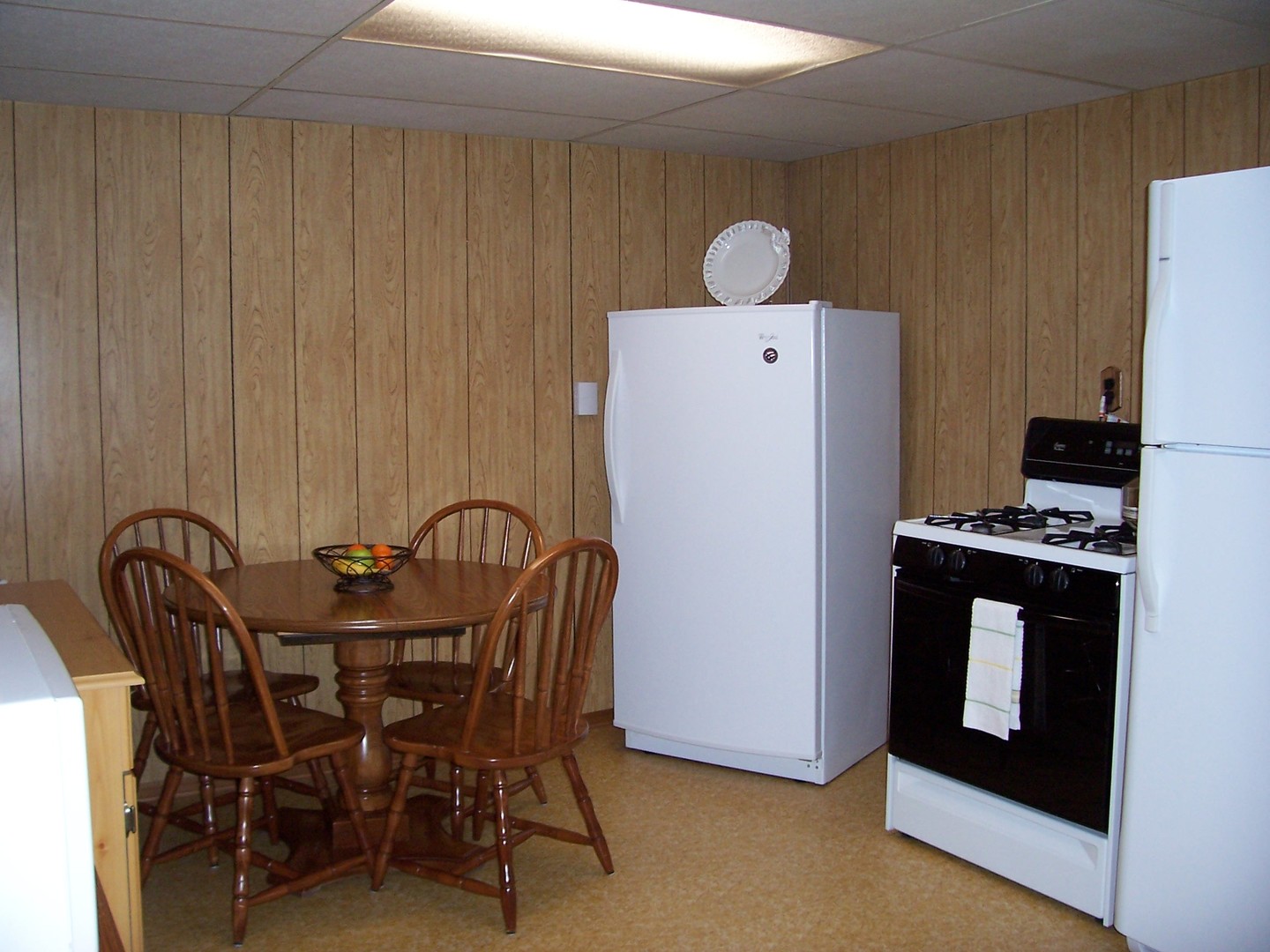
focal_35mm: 34
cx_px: 635
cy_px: 476
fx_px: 1247
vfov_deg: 41.8
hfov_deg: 54.0
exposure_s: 1/60
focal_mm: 5.6
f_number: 2.7
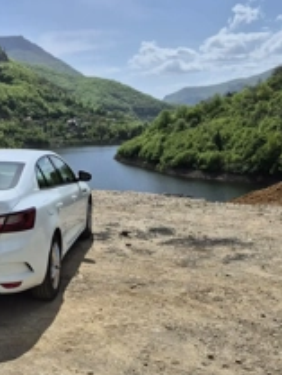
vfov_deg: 42.6
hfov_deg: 31.5
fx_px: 477
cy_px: 144
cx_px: 34
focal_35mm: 44
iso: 25
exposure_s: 1/5000
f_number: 1.8
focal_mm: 5.4
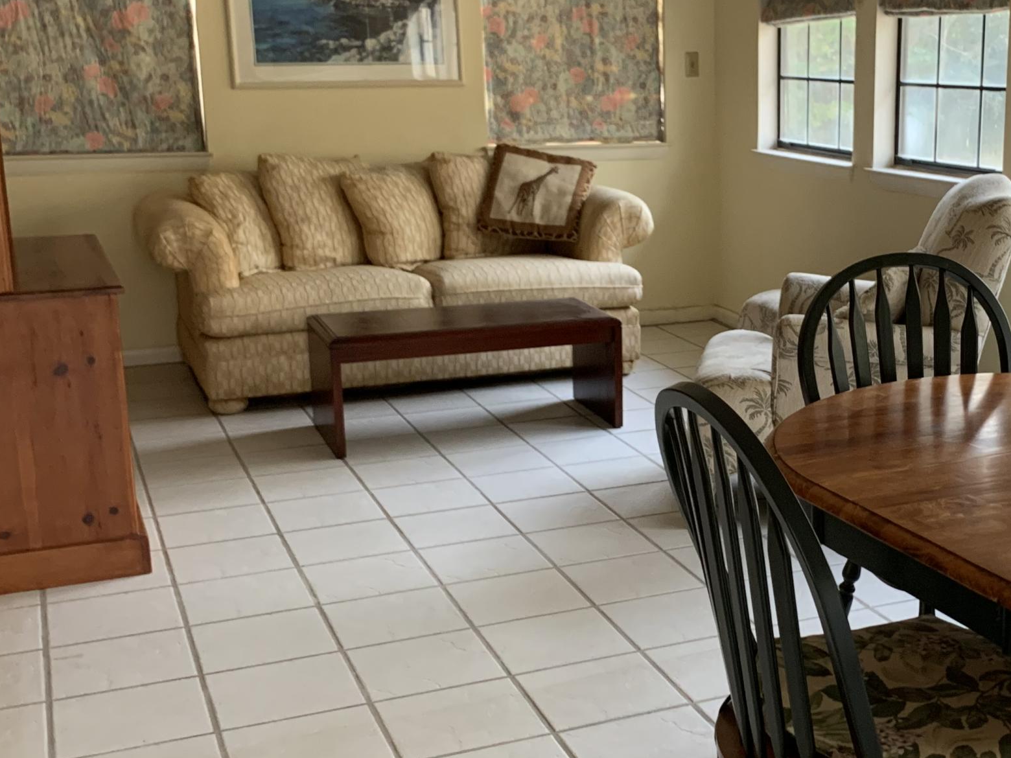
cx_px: 761
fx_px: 1460
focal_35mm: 50
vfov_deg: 29.1
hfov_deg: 37.2
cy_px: 415
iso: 200
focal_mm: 4.25
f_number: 1.8
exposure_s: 1/60
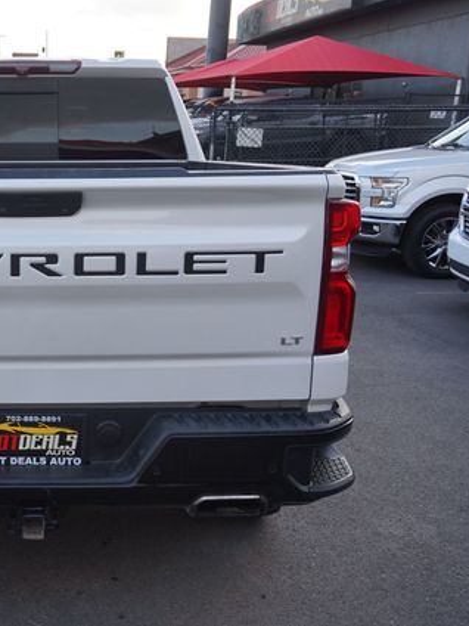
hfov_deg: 29.8
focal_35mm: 46
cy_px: 313
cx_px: 12
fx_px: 826
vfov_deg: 41.5
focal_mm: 21
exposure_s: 1/80
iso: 100
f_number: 5
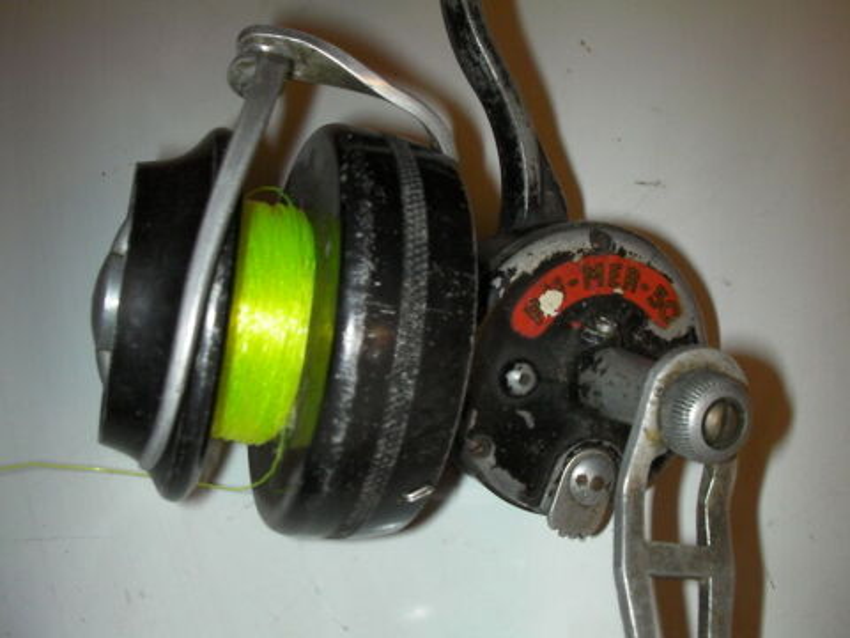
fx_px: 933
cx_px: 425
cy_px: 319
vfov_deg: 37.7
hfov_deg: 49.0
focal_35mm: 38
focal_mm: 6.3
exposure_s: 1/30
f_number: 5.6
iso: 200
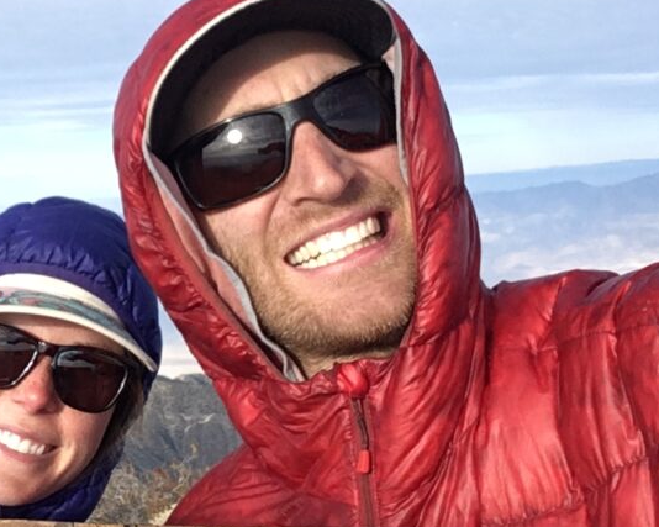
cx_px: 44
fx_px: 1131
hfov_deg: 30.8
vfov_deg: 26.2
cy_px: 326
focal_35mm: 58
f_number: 2.4
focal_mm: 2.15
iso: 50
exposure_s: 1/847
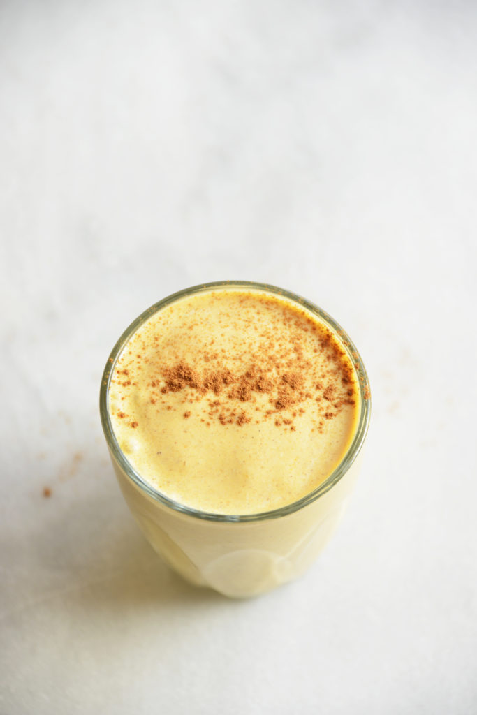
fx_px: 3973
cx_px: 238
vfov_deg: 10.3
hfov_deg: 6.9
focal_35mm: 200
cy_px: 358
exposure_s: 1/60
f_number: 5.6
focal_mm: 200
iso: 500
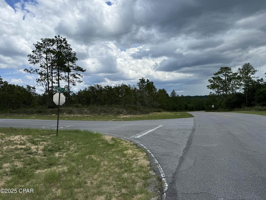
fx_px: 184
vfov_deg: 56.8
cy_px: 100
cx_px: 133
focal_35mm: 24
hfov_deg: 71.6
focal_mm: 6.76
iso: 80
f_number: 1.78
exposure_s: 1/5348
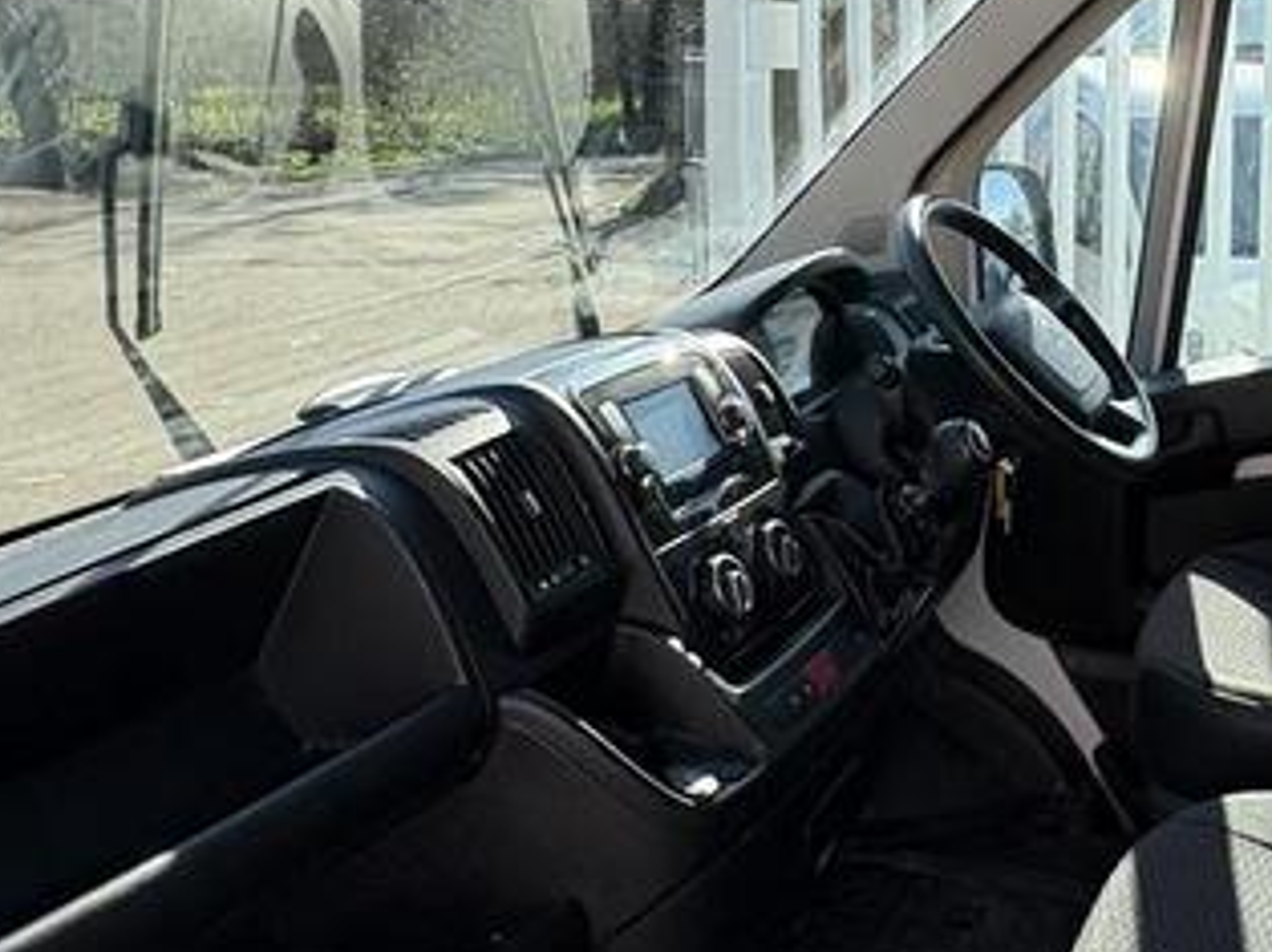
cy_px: 199
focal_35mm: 40
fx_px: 1469
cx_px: 1005
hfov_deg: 44.7
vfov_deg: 34.9
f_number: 2.2
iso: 64
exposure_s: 1/741
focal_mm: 2.22
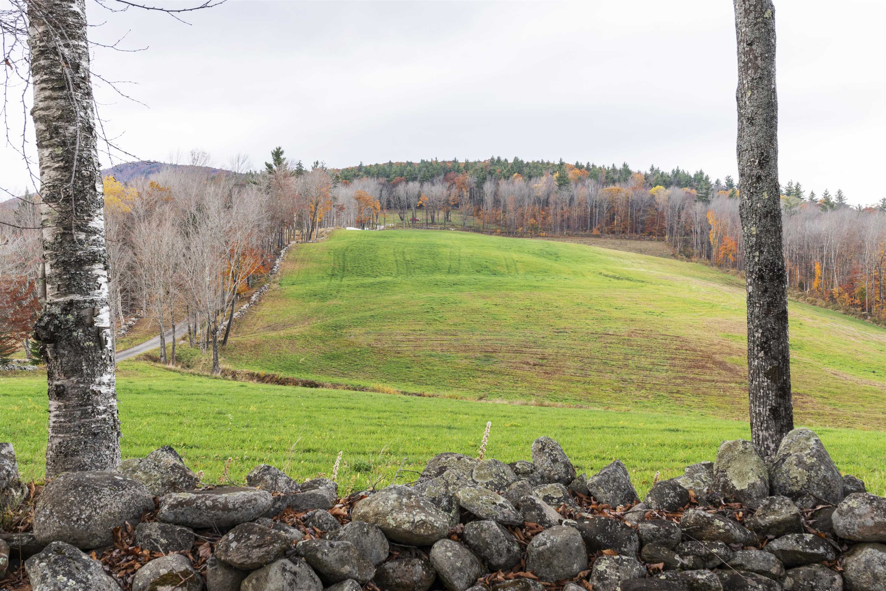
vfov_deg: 31.9
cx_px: 443
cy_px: 296
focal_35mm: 42
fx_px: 1034
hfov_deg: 46.4
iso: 320
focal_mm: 42
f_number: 11
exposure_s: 1/5
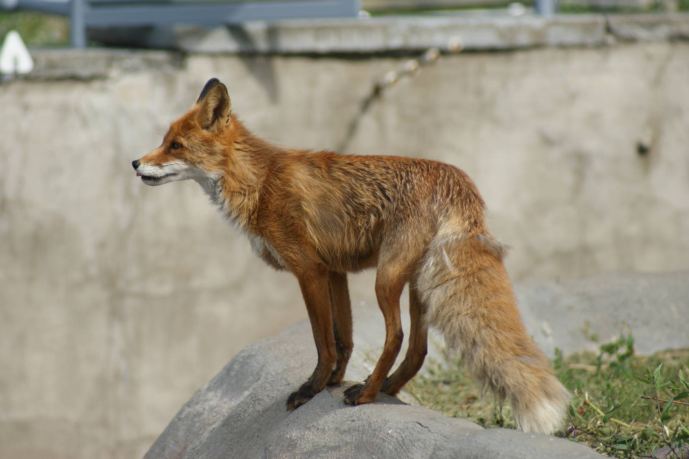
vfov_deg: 3.7
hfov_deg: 5.5
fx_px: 7173
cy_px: 230
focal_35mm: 375
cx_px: 344
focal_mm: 250
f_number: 5.6
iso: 125
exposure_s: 1/400
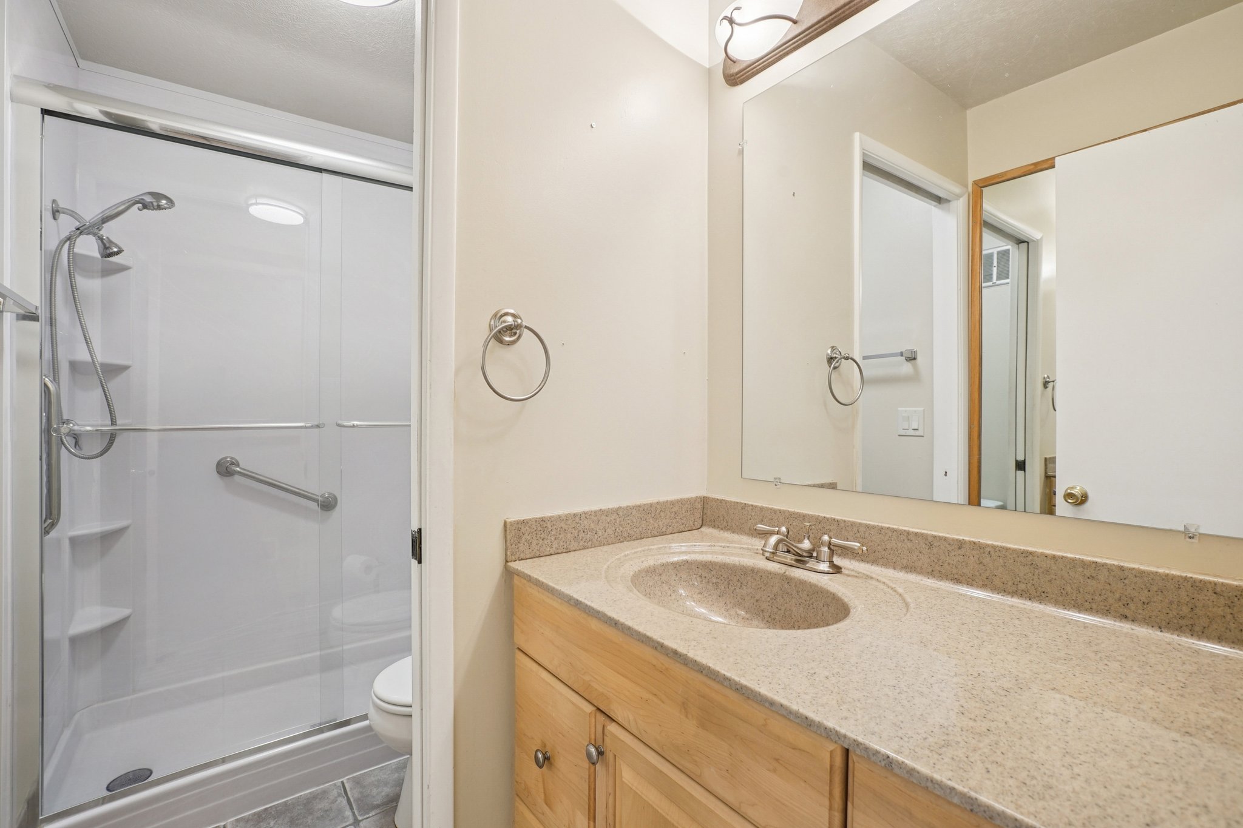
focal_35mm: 16
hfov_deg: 96.7
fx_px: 552
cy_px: 414
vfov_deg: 73.7
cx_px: 622
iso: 400
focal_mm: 16
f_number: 8
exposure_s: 1/20
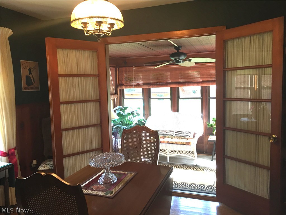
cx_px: 143
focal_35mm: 29
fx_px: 240
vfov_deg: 48.2
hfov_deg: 61.7
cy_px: 108
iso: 32
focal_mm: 4.15
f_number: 2.2
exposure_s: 1/30
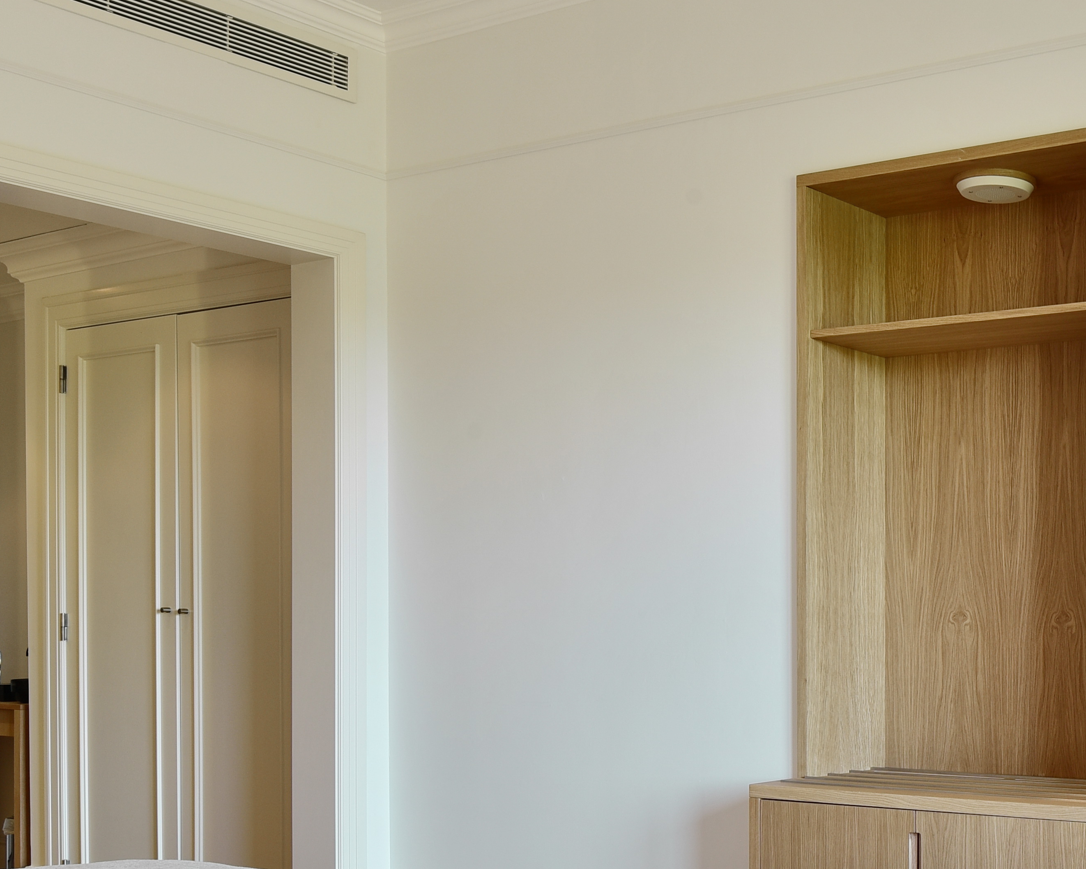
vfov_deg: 31.6
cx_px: 1140
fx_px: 1511
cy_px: 632
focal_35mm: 47
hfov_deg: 35.0
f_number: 11
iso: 100
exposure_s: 1/2.5
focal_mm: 22
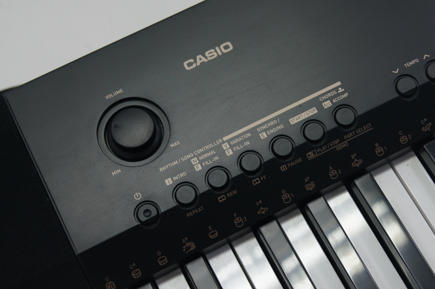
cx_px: 218
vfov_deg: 18.1
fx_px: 905
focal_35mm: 75
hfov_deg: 27.0
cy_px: 144
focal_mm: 50
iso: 800
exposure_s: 1/30
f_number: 6.3
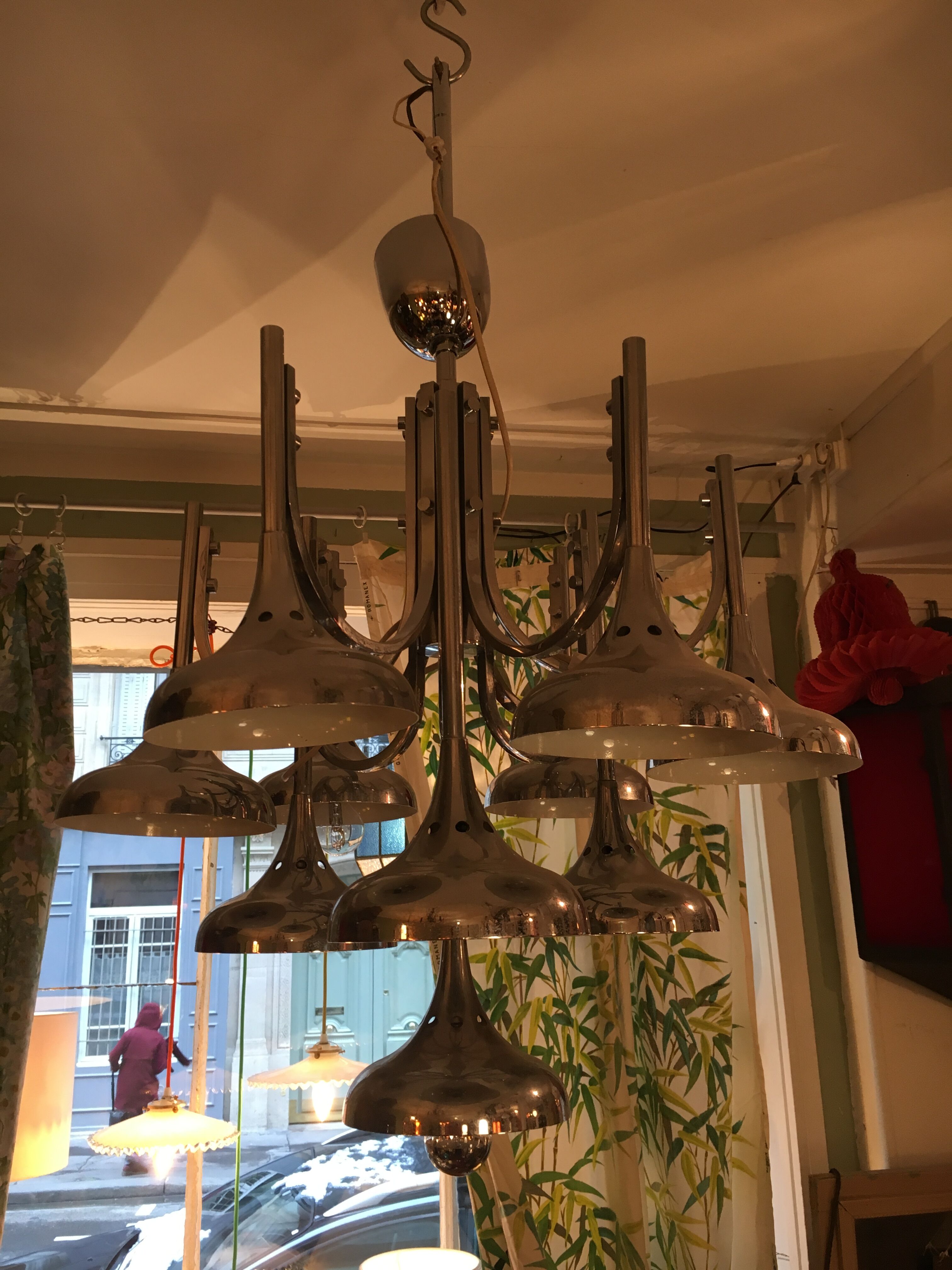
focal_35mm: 29
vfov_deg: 61.7
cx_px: 476
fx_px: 1063
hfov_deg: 48.2
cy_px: 635
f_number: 2.2
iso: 80
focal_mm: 4.15
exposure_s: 1/33
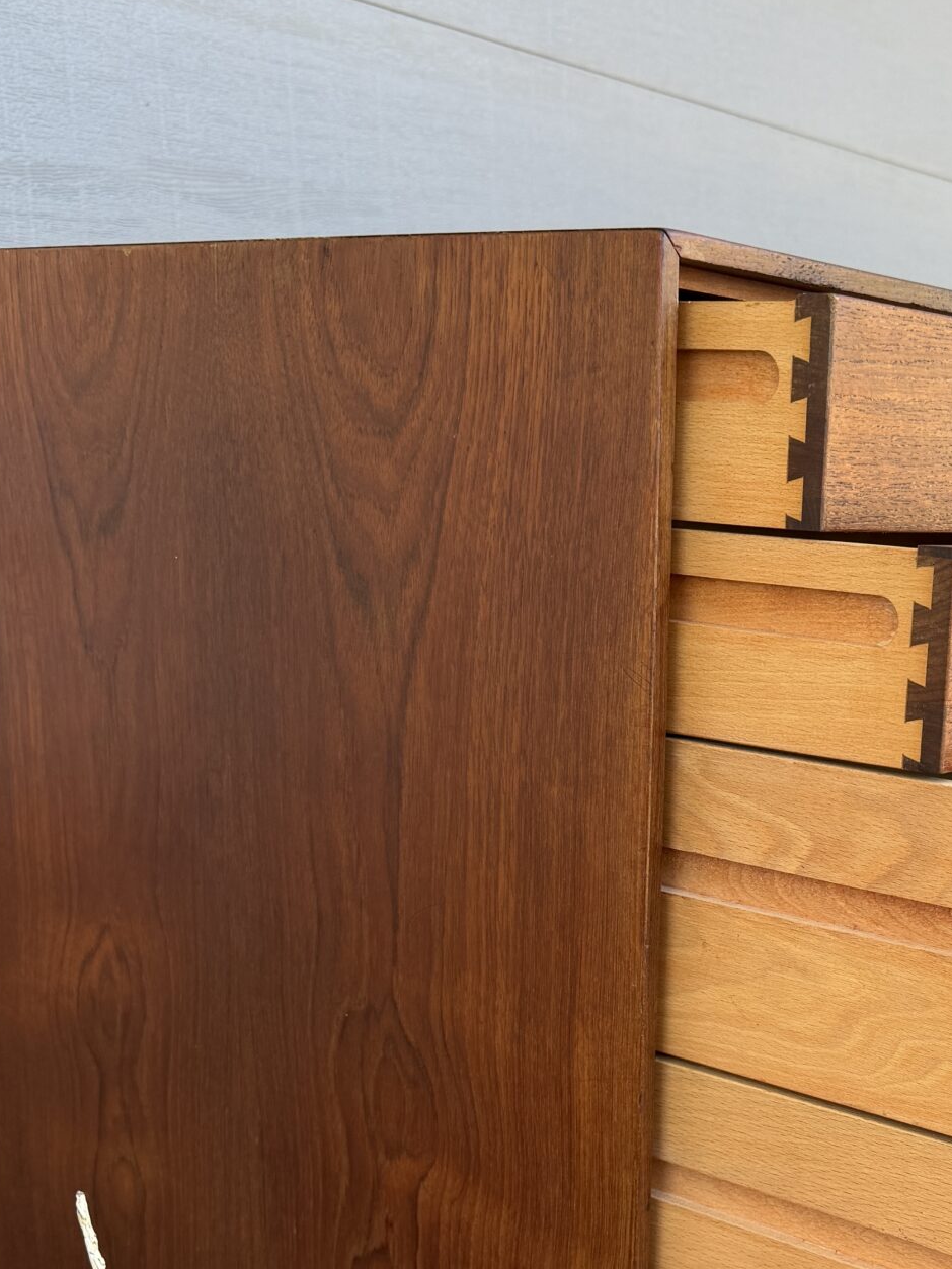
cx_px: 827
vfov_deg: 37.7
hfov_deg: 28.7
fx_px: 1797
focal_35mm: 49
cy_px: 994
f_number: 1.78
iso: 64
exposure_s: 1/121
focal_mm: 6.76
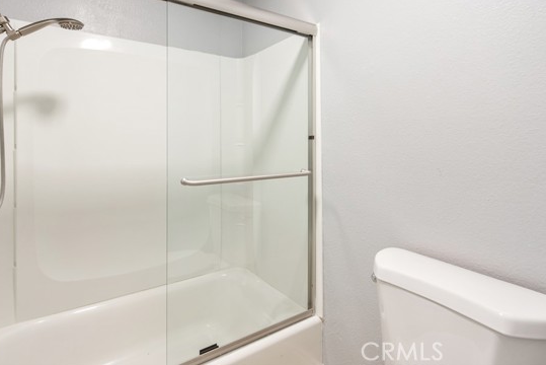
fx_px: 288
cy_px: 150
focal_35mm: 19
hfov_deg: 86.2
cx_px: 230
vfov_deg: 64.1
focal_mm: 16
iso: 400
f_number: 4.5
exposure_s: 1/80
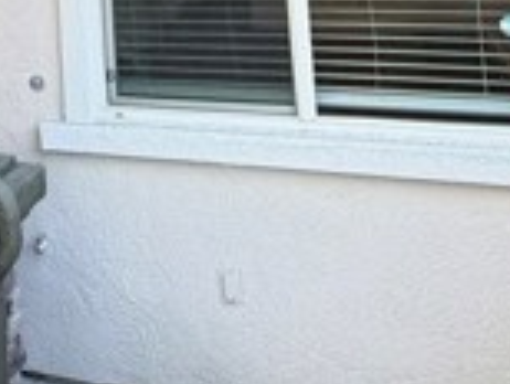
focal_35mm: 58
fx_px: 856
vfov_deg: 21.4
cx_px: 30
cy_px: -185
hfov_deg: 31.3
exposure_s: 1/121
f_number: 2.2
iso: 160
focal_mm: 2.22
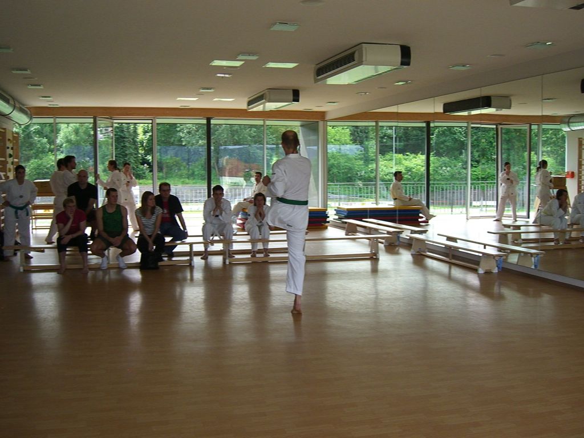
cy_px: 219
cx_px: 292
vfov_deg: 37.7
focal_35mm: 38
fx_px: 641
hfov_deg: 49.0
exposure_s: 1/800
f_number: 2.8
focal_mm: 7.9
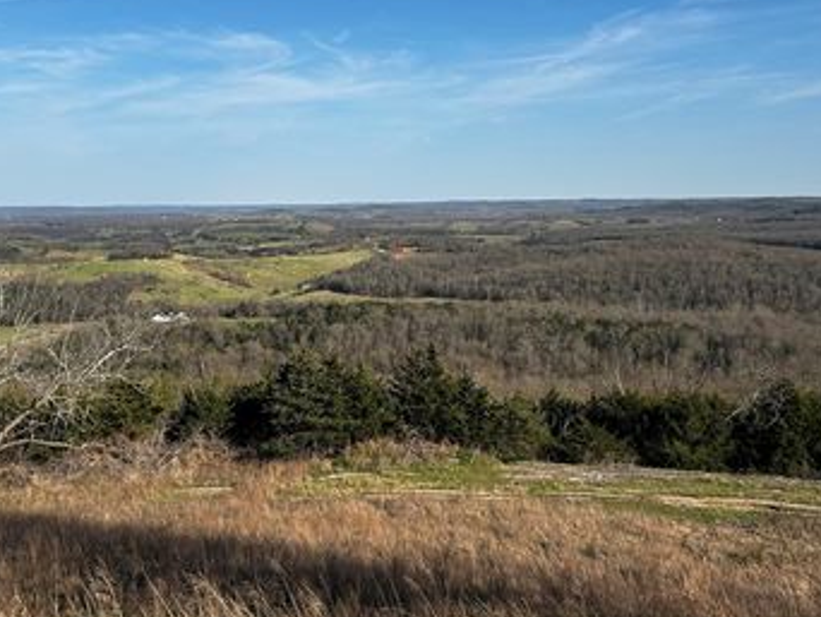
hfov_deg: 48.8
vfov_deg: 37.7
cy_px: 260
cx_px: 358
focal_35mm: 38
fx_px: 902
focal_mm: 5.7
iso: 50
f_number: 1.5
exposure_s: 1/4444
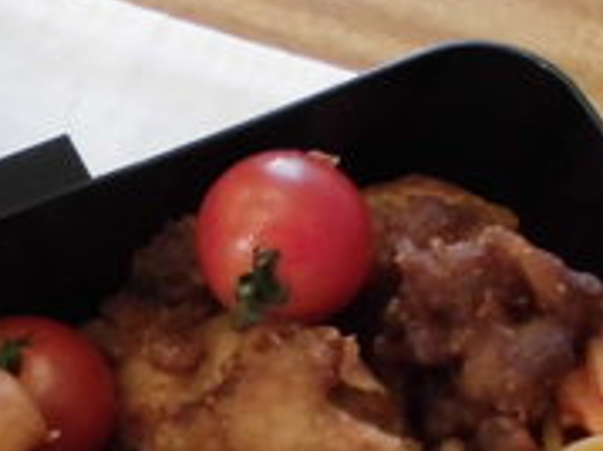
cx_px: -74
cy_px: 491
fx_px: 1619
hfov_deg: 20.1
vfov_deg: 15.5
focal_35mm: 93
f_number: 3.5
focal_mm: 4.6
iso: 400
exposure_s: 1/60
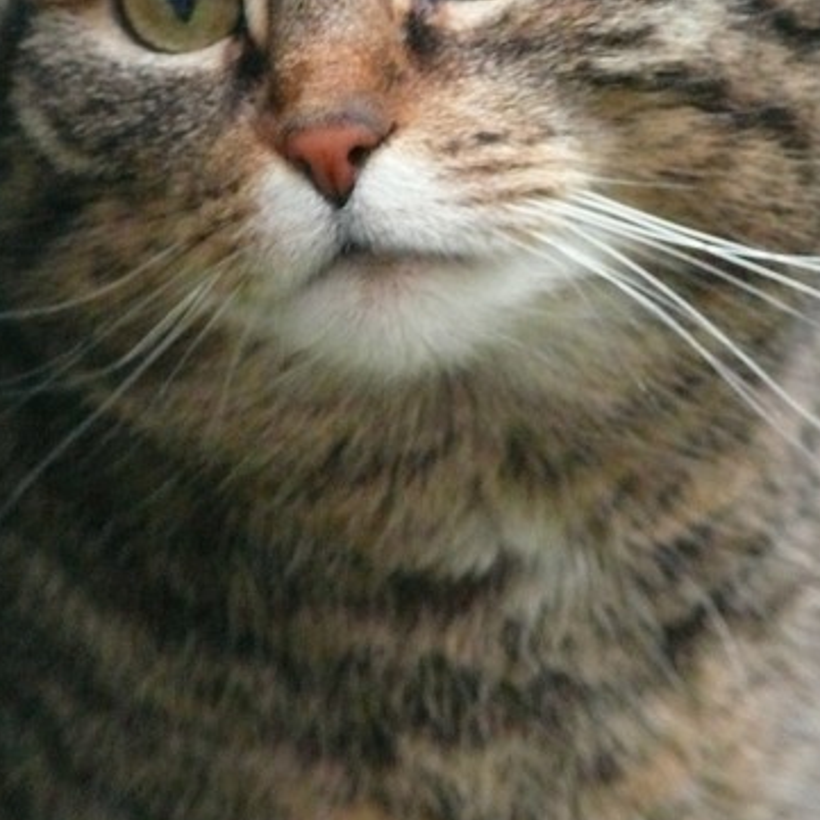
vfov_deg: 3.5
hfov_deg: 3.5
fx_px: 13266
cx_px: 513
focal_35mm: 495
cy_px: 261
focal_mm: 57
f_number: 3.6
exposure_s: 1/20
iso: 800
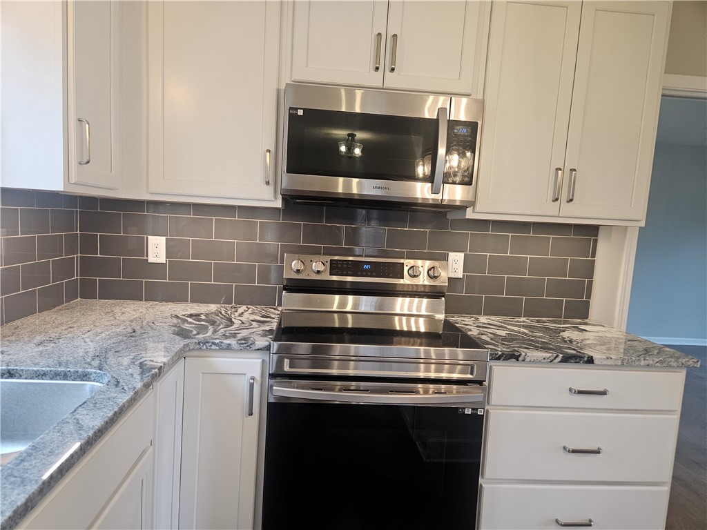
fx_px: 470
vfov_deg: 58.9
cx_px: 354
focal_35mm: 23
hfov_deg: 73.9
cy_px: 265
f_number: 1.8
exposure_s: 1/120
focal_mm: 5.4
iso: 200
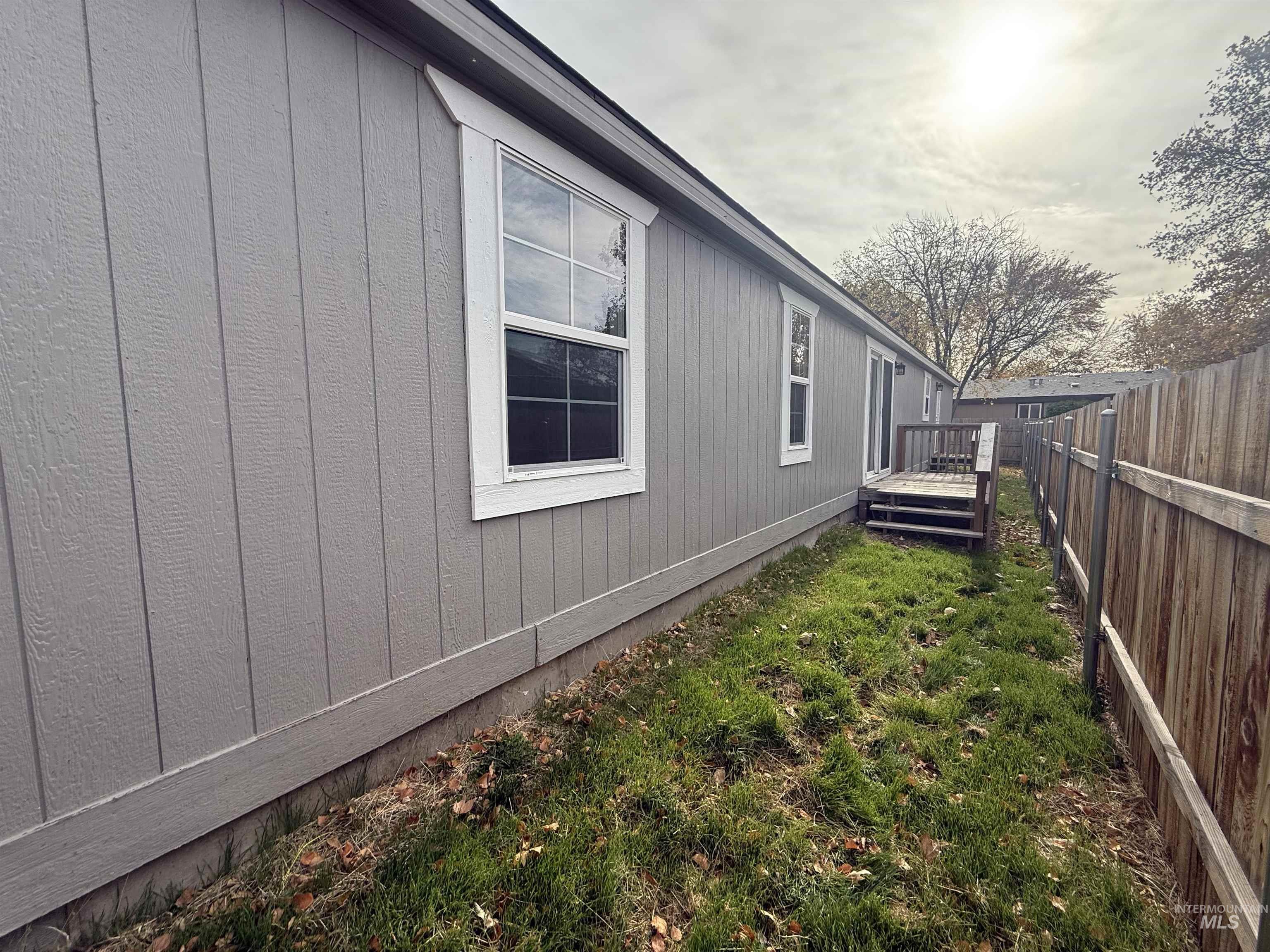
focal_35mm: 14
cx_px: 635
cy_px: 476
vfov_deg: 85.7
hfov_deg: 102.1
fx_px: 514
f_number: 2.2
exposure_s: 1/1001
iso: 64
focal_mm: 2.22
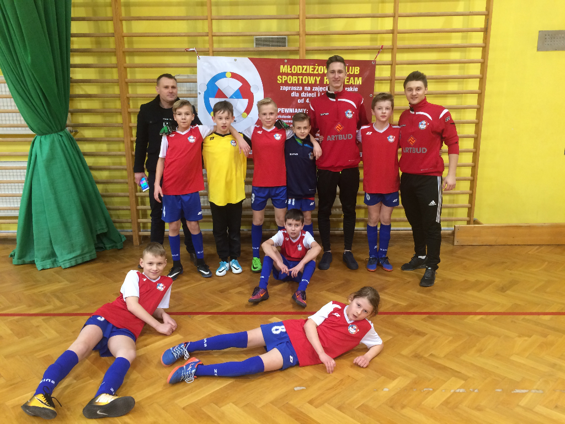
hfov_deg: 61.7
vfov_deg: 48.2
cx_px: 282
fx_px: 473
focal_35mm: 29
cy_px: 212
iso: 160
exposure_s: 1/33
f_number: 2.2
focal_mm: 4.15
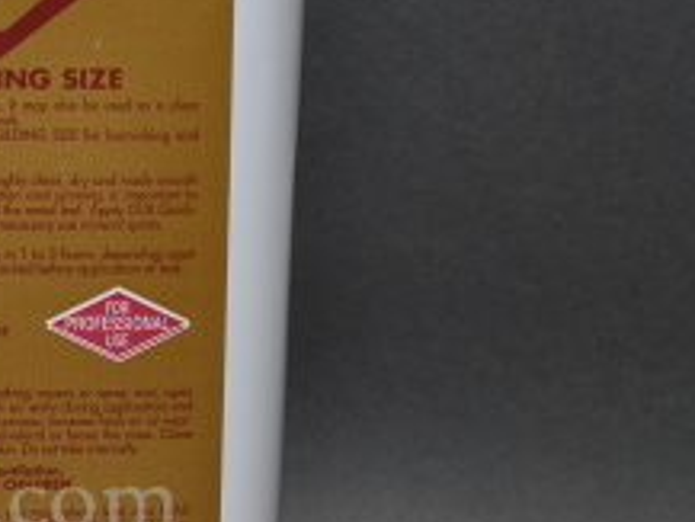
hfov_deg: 13.4
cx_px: -109
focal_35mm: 144
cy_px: 259
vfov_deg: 10.3
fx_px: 2893
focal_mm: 36
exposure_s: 1/125
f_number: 9
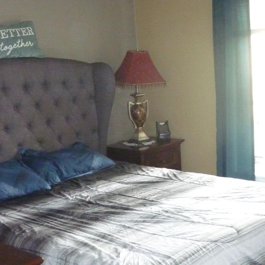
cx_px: 138
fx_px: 494
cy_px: 113
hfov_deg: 30.0
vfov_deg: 30.0
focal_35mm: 57
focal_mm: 5.5
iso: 1000
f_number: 2.8
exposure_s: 1/50
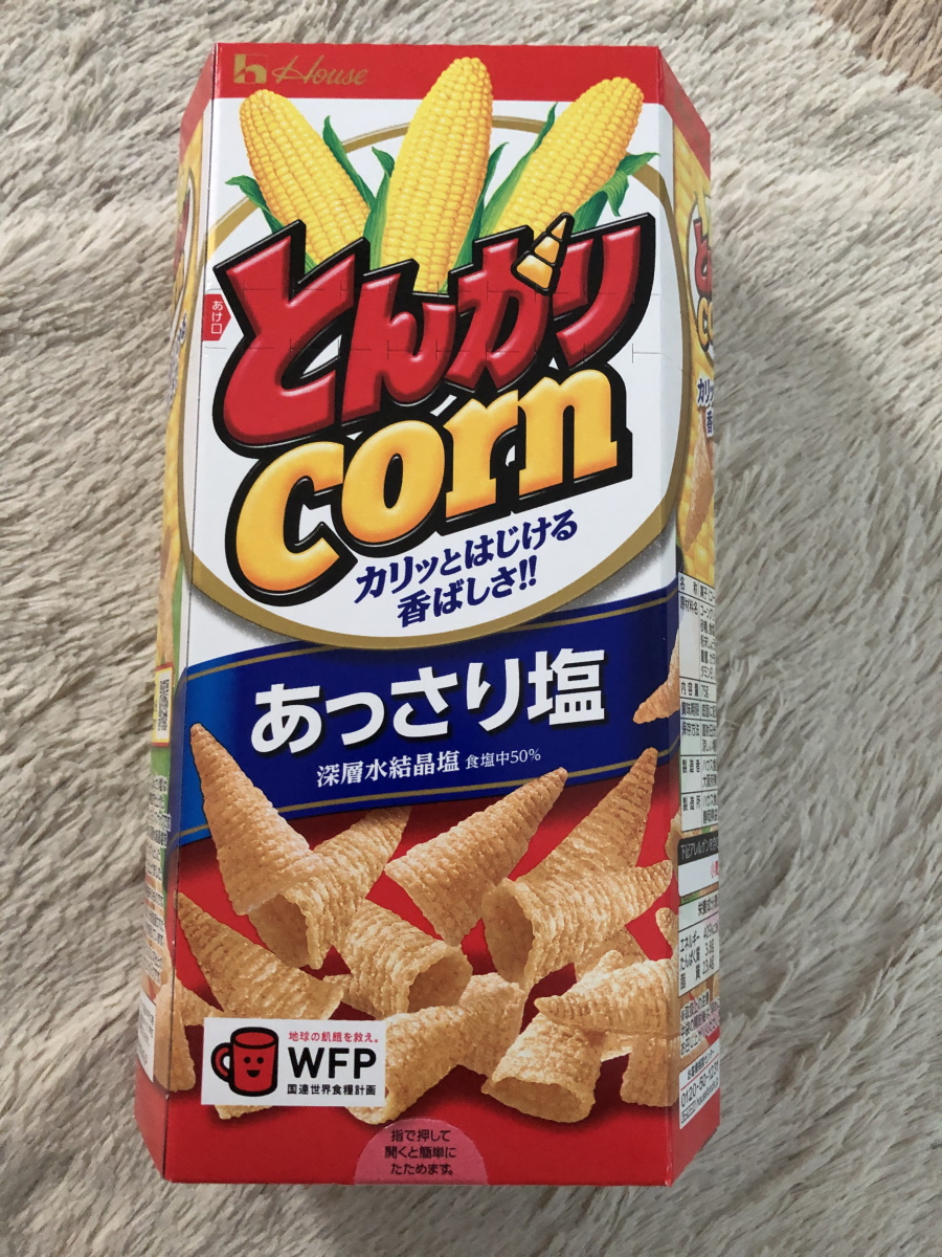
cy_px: 628
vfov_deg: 63.4
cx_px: 471
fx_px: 1016
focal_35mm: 28
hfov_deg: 49.7
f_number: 1.8
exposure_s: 1/5
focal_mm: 3.99
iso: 80
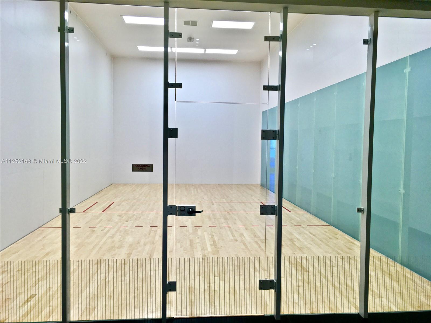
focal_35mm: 29
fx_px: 361
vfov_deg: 48.2
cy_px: 162
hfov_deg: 61.7
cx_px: 216
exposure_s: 1/60
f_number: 2.2
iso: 25
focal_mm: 4.15
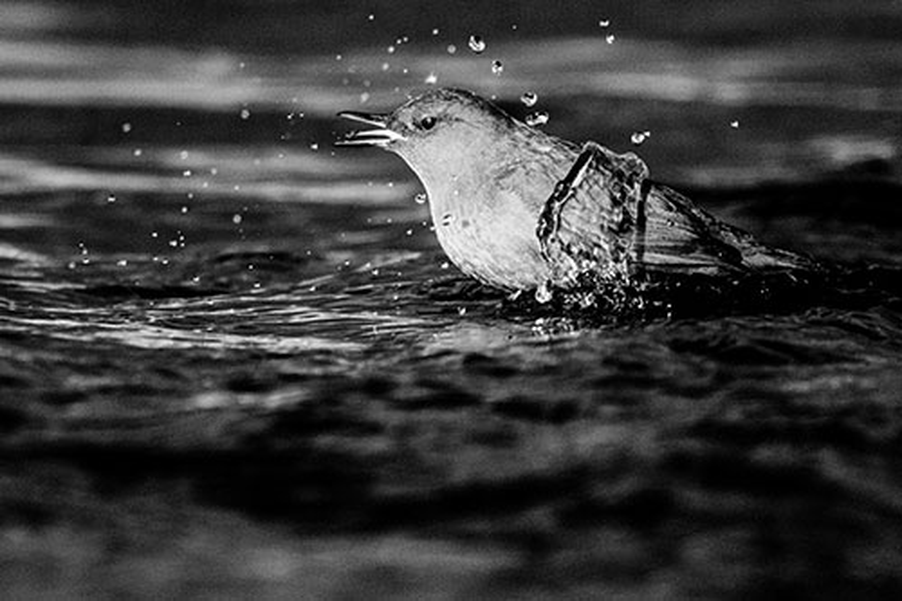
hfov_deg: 1.7
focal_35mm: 1200
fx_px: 30055
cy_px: 300
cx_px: 451
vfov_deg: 1.1
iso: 8000
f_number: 13
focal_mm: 1200
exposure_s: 1/3200
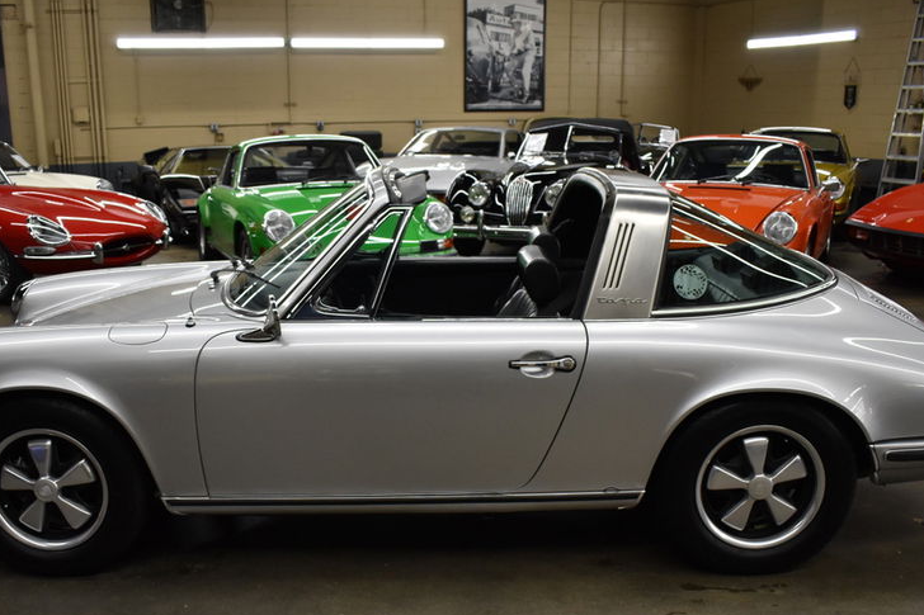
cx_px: 415
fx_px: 975
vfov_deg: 34.8
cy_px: 385
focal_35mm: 38
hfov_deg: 50.6
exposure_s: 1/160
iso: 800
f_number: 3.5
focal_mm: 18
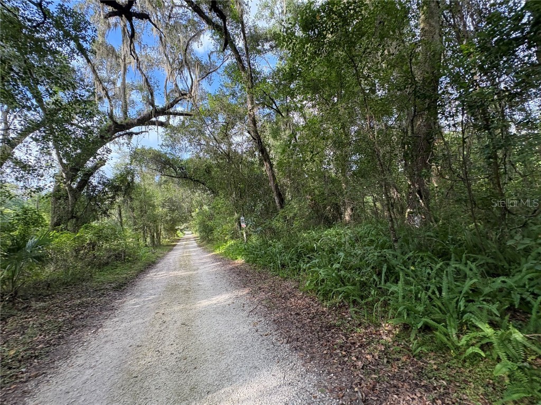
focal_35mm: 14
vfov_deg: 85.7
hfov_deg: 102.1
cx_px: 270
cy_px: 202
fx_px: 219
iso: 80
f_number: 2.2
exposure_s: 1/133
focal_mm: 2.22
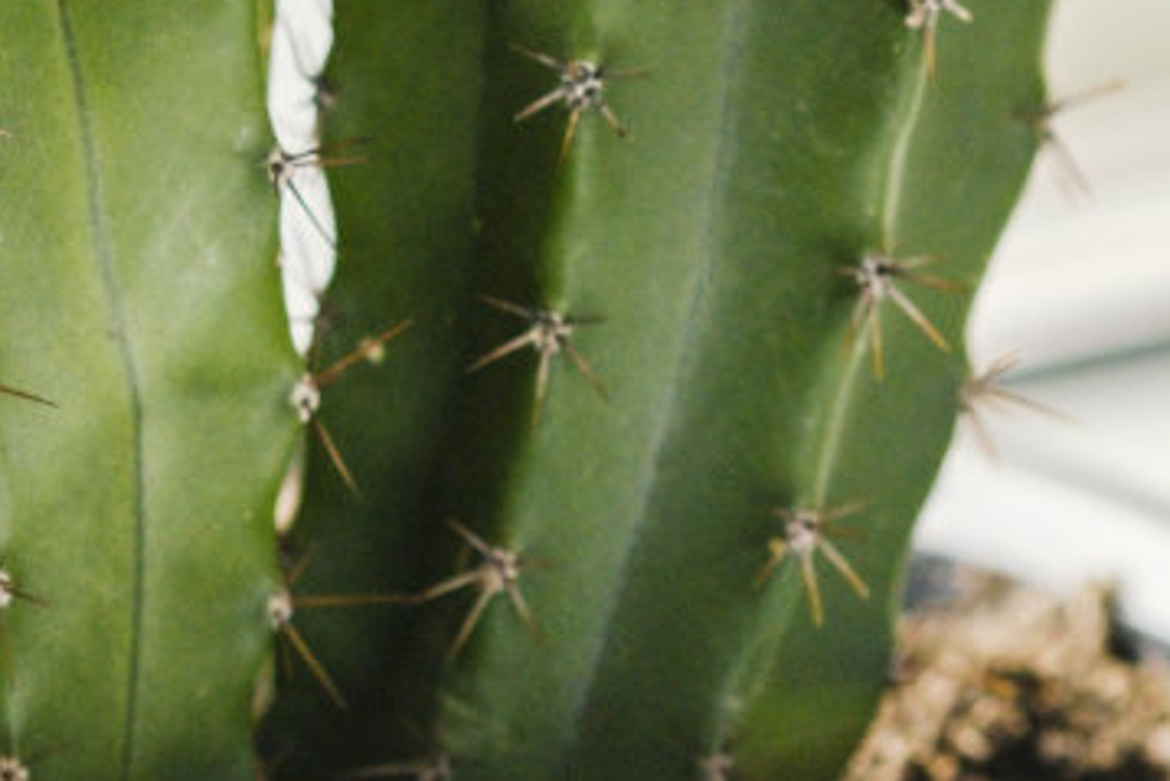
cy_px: -237
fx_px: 13070
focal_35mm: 402
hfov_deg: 5.1
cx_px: -359
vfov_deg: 3.4
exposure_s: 1/125
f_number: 3.6
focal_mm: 60
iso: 800
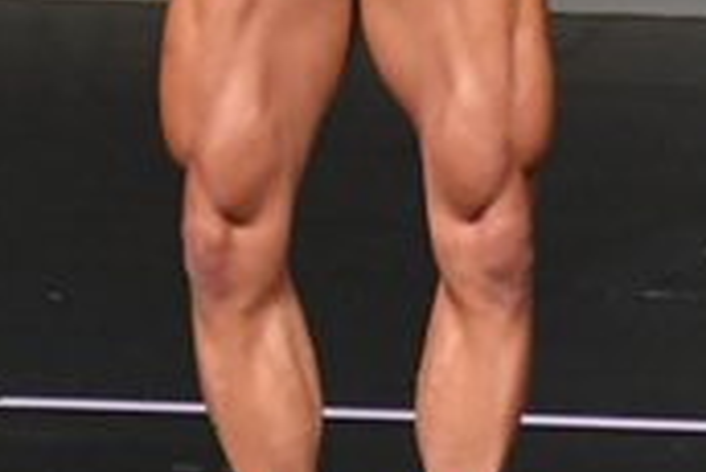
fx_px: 30461
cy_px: -49
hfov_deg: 1.3
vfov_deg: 0.9
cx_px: 449
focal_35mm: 1552
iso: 5000
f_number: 5.6
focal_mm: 230
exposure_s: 1/400
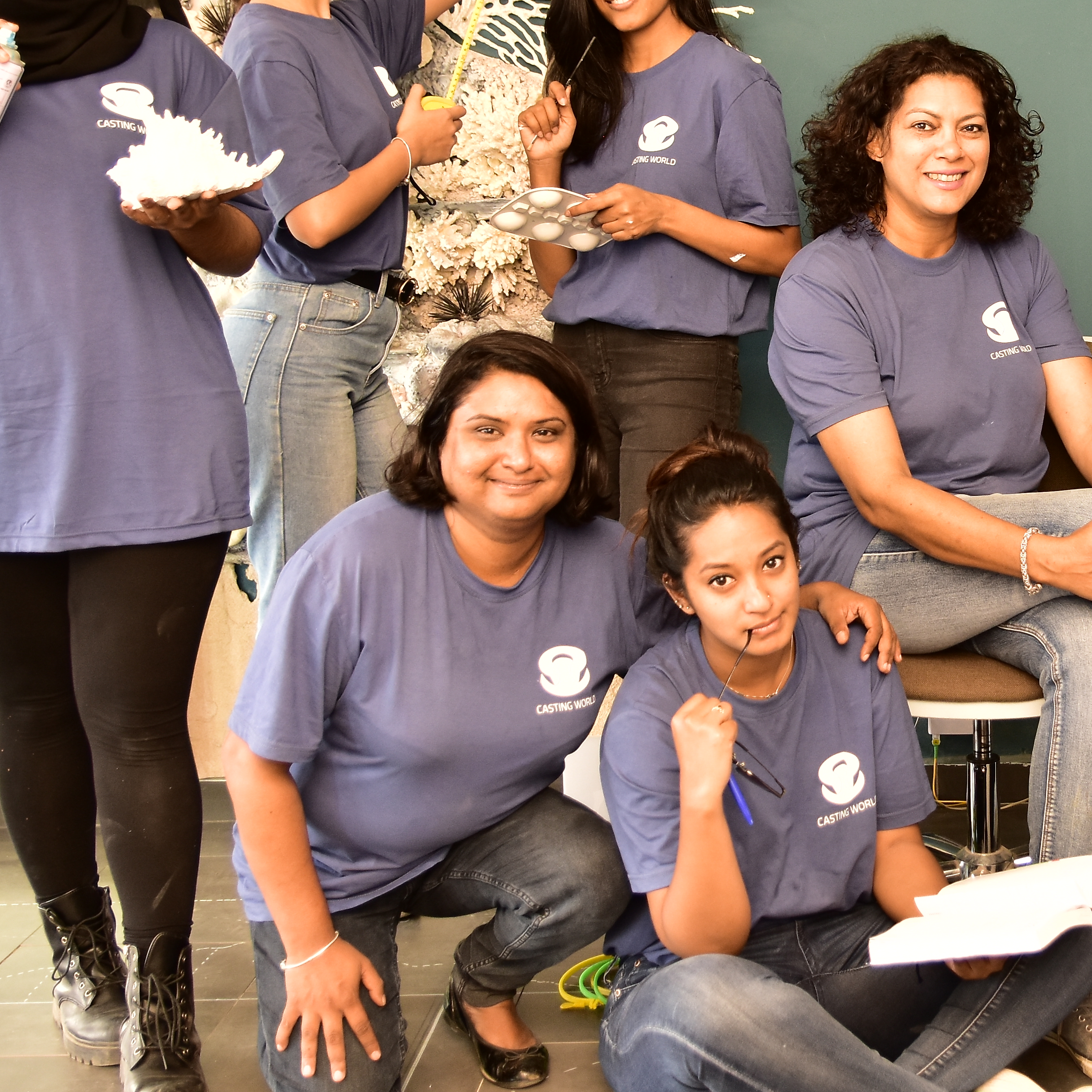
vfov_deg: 29.9
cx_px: 907
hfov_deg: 29.2
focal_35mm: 57
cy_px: 420
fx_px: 2034
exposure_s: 1/60
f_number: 2.8
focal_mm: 20
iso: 400
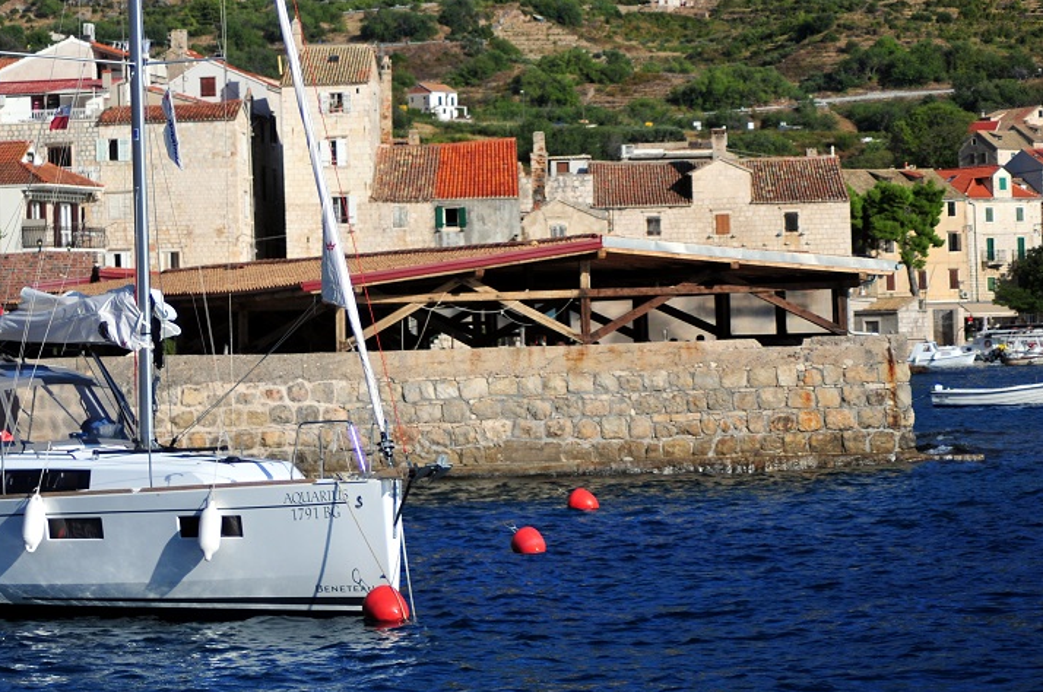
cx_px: 338
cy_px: 306
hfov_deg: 14.0
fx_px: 4253
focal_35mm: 147
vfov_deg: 9.3
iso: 250
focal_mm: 70
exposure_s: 1/4000
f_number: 4
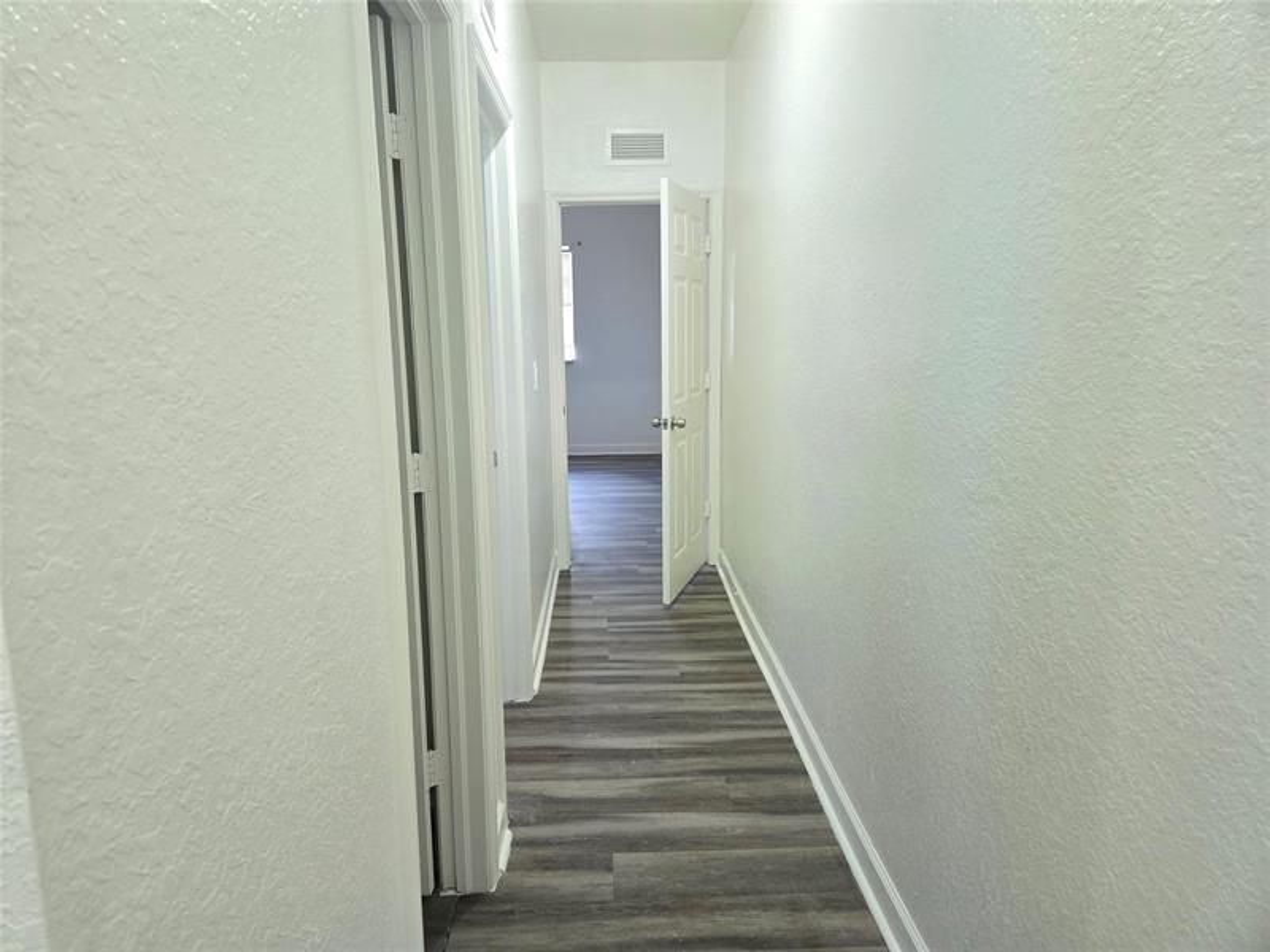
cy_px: 476
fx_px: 844
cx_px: 635
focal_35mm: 23
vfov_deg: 58.9
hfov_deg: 73.9
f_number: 1.8
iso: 400
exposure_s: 1/120
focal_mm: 5.4
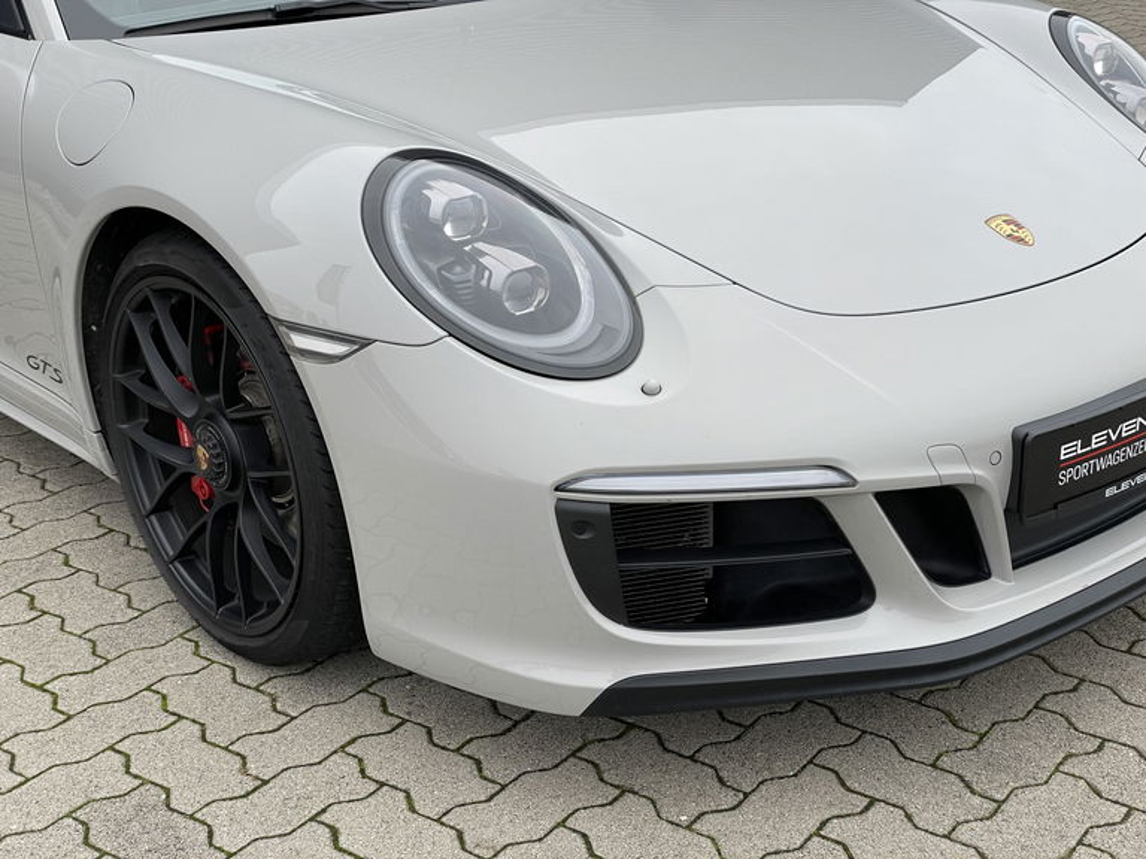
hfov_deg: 36.8
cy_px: 430
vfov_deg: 28.0
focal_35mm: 52
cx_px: 573
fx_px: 1722
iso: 25
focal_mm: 6
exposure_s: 1/199
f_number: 2
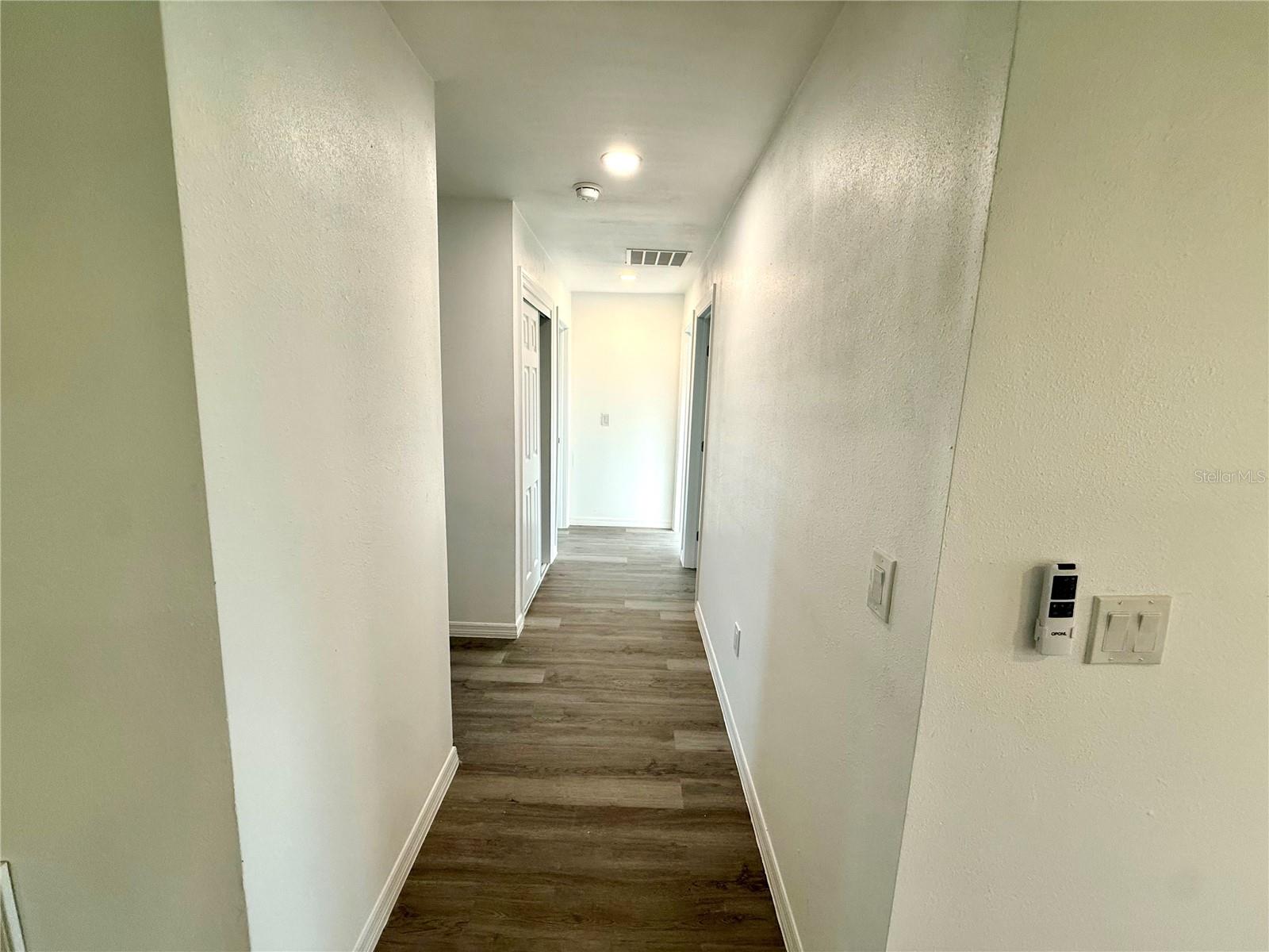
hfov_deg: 102.1
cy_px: 476
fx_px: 513
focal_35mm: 14
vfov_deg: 85.7
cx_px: 634
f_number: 2.2
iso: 125
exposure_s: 1/120
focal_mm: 2.22
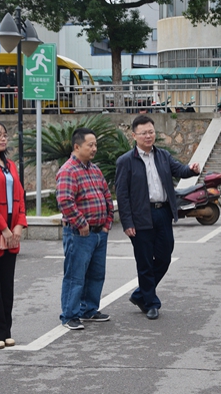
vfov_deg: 29.4
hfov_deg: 16.2
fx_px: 750
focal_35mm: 72
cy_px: 195
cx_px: 252
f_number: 5
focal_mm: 30
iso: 400
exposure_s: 1/640
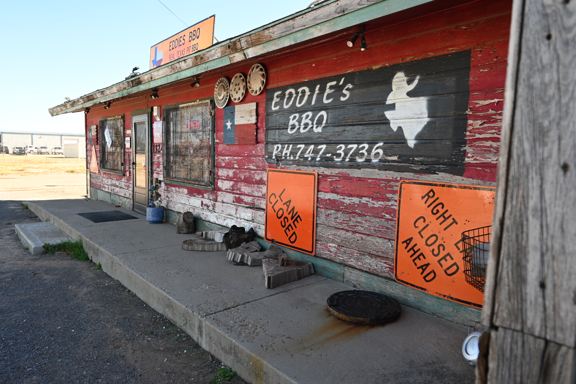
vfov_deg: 49.6
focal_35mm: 26
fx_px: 416
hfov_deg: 69.4
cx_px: 288
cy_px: 192
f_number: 6.3
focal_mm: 26
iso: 200
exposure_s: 1/200
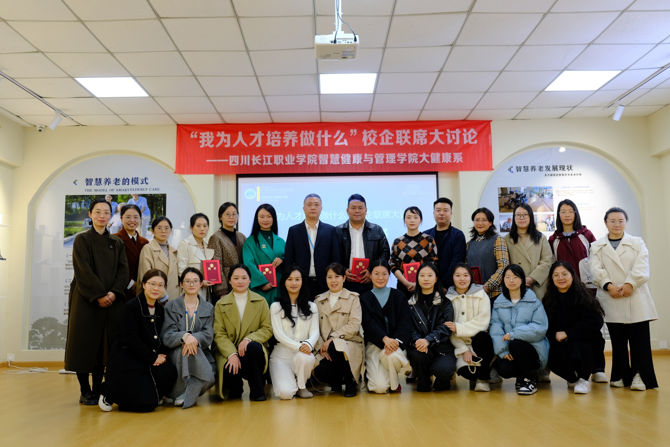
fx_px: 577
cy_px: 224
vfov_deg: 42.3
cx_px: 335
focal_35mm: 31
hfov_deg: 60.3
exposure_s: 1/100
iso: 400
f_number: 3.2
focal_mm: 20.5
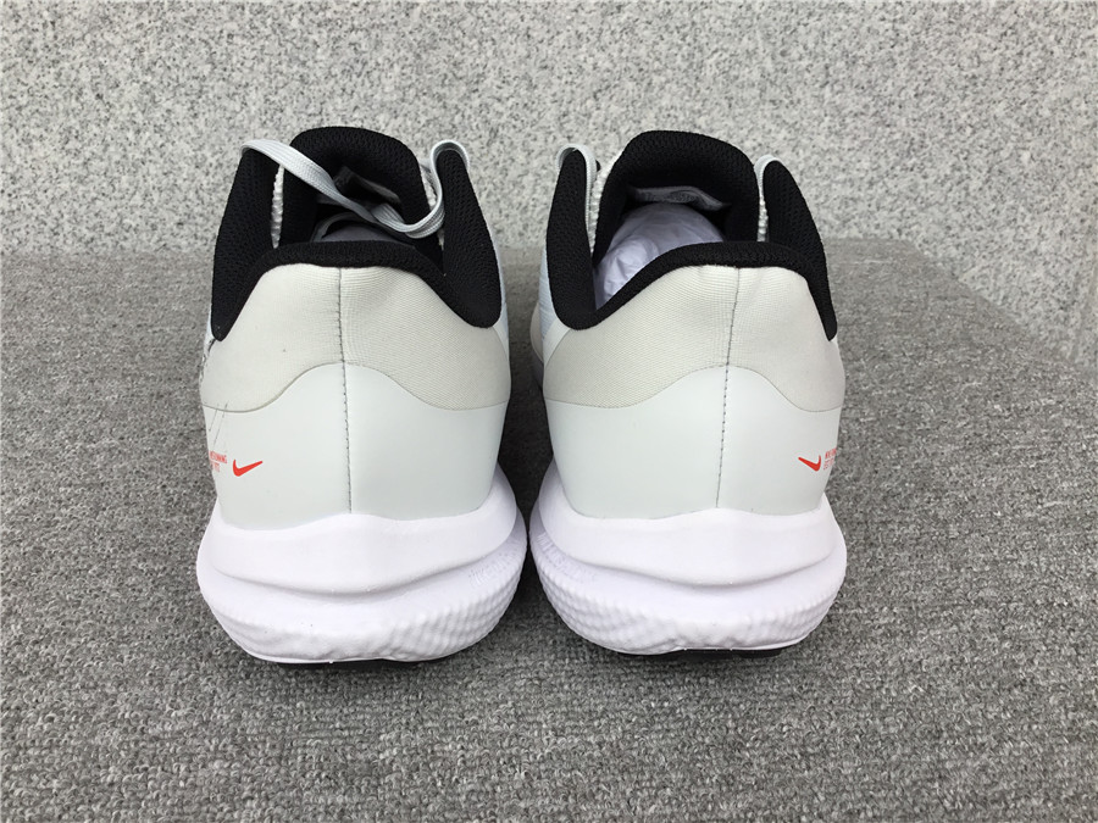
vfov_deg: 45.4
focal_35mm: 31
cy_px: 412
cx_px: 549
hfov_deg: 58.4
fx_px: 983
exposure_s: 1/149
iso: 25
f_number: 2.4
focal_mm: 3.3
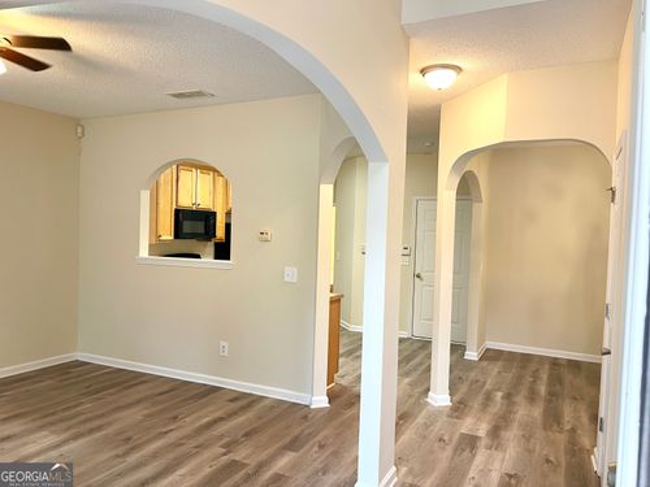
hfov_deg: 69.4
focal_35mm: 25
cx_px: 325
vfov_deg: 54.9
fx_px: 469
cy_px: 244
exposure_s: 1/60
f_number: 1.6
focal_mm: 5.1
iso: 160
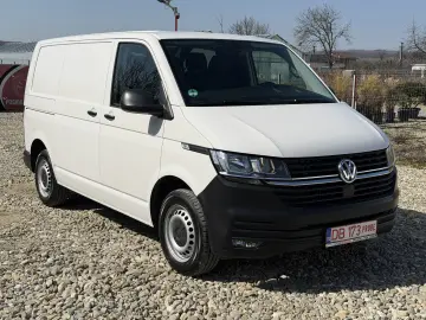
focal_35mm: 48
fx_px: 591
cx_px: 213
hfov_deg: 39.7
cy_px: 160
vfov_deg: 30.3
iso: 80
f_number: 1.78
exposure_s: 1/13333
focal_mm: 6.76
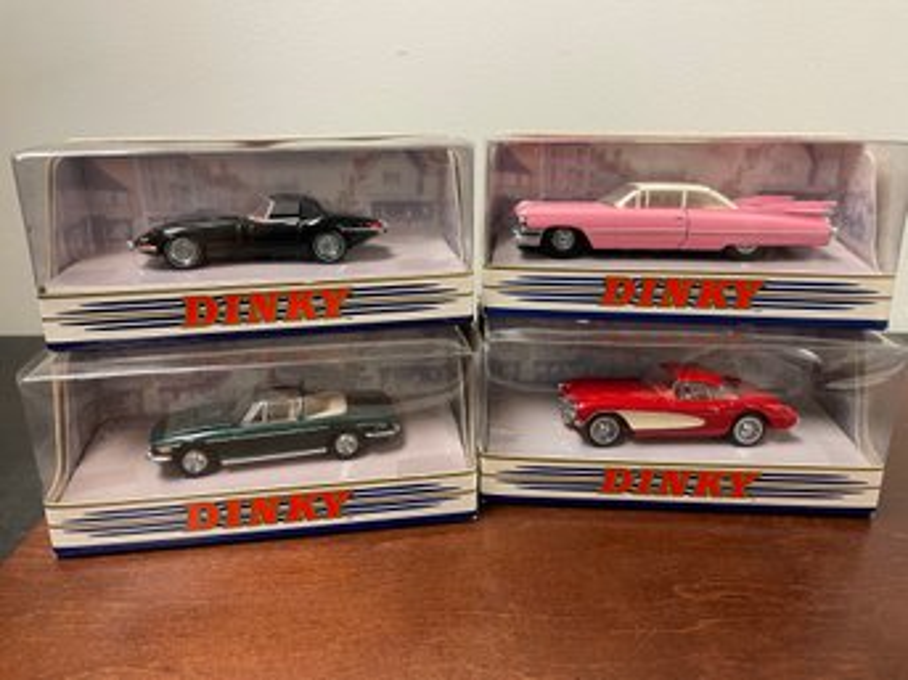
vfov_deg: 53.0
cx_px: 454
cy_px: 340
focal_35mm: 26
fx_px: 682
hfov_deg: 67.3
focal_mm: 4.2
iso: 160
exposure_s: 1/60
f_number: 1.6
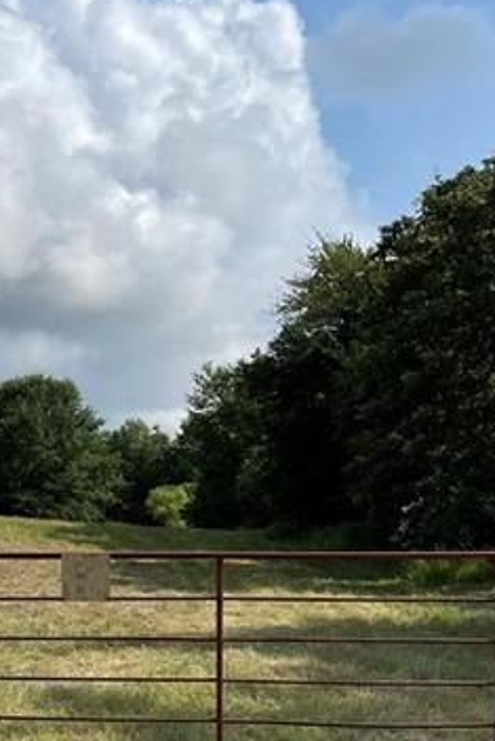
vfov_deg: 33.0
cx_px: 105
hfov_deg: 22.7
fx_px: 1216
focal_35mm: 59
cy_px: 594
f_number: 1.6
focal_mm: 4.2
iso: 32
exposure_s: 1/5556
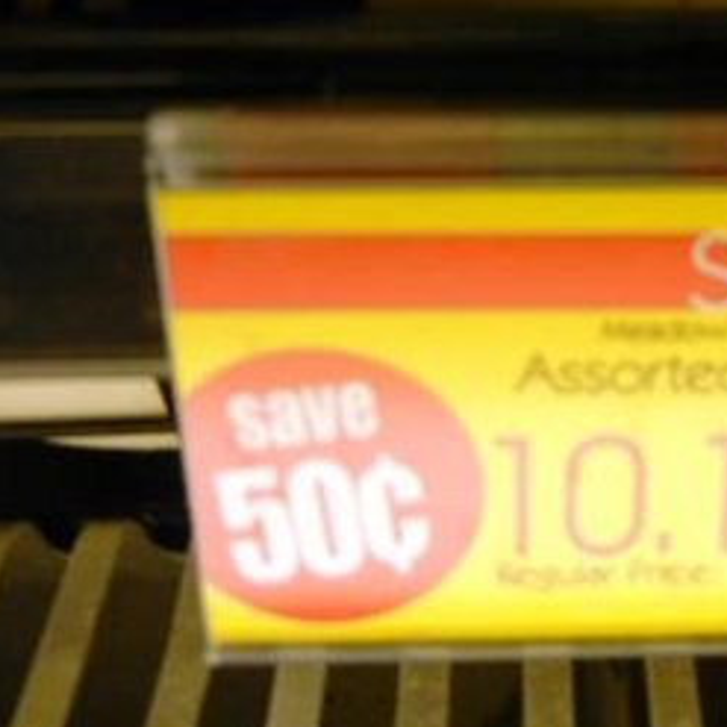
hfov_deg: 38.0
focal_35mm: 43
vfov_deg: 39.0
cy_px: 294
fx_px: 1022
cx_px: 559
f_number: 3.5
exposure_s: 1/256
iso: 160
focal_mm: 5.4
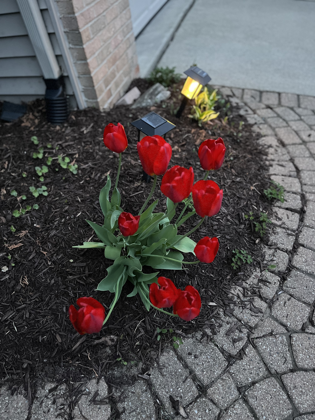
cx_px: 158
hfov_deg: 53.1
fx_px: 315
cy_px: 210
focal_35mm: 26
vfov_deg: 67.3
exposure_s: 1/19
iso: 1000
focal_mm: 5.1
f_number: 1.6
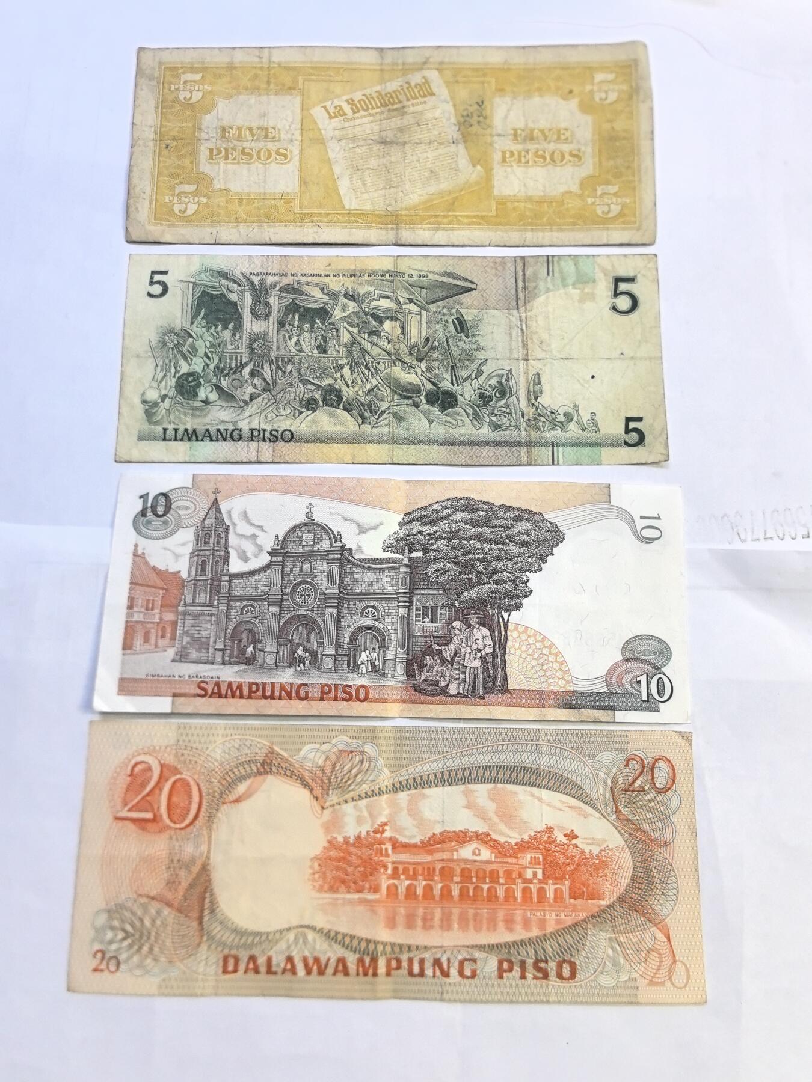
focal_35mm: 27
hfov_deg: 51.4
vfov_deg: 65.3
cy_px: 541
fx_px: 844
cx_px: 406
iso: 640
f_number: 2
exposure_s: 1/125
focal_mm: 5.75
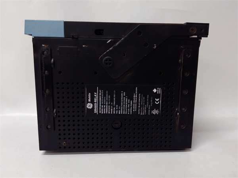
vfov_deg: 51.4
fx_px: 186
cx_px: 119
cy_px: 89
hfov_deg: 65.3
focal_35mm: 27
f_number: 2
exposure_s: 1/33
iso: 261
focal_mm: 3.79
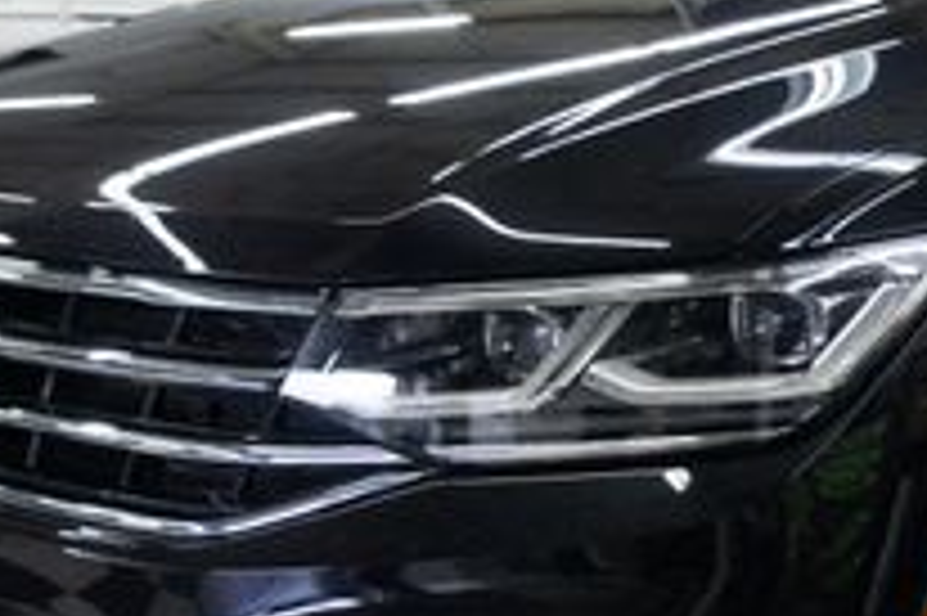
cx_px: 814
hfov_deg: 23.6
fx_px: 2161
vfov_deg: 16.2
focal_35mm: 84
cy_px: 328
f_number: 3.5
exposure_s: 1/30
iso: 250
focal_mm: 18
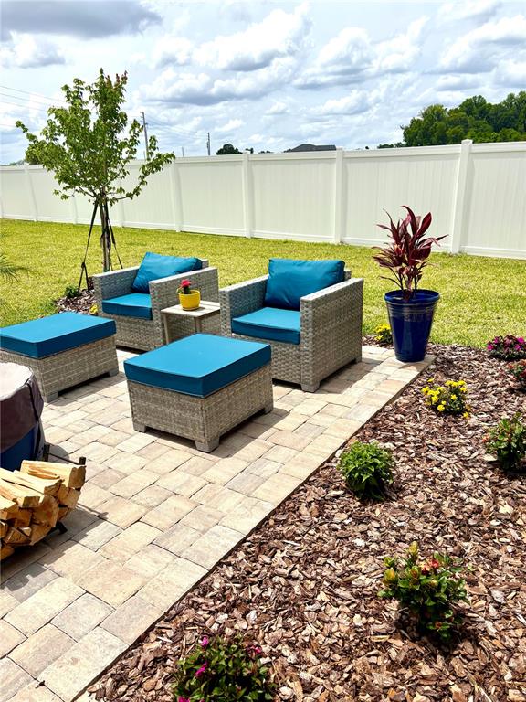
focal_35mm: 26
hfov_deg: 53.1
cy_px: 351
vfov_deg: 67.3
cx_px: 263
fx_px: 527
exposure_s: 1/6329
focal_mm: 5.96
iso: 50
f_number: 1.6
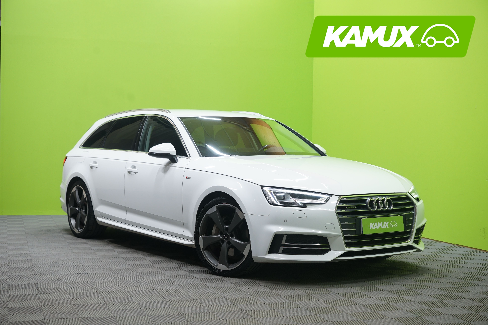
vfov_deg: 25.1
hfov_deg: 36.9
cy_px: 162
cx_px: 244
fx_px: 732
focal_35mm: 54
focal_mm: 54
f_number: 5.6
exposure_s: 1/25
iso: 800
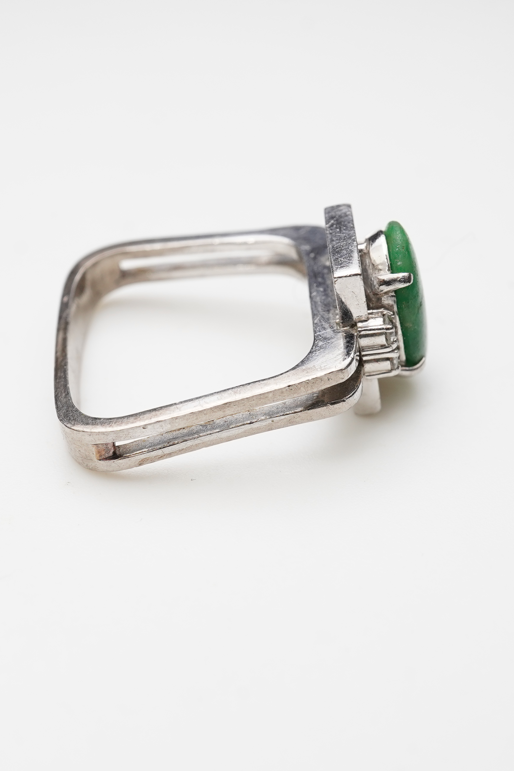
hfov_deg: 20.0
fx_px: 1457
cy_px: 386
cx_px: 224
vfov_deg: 29.7
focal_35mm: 68
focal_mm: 30
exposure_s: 1/160
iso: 400
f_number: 16
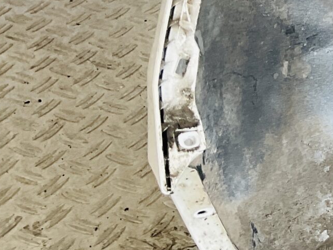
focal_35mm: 115
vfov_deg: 12.6
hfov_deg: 14.5
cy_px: -43
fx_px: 1106
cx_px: 644
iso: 25
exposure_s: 1/120
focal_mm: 3
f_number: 1.8
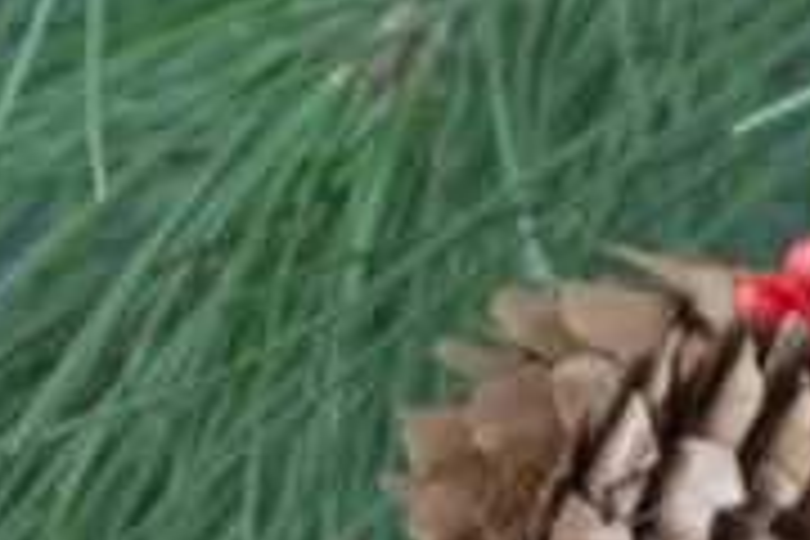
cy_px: 850
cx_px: -238
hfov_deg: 6.1
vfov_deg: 4.1
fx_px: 7514
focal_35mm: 334
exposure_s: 1/100
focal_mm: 50
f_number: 10
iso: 320
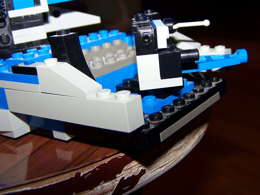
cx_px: 153
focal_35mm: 49
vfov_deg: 29.6
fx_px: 368
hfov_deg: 38.8
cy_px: 79
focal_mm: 6.7
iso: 80
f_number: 2.8
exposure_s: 1/60
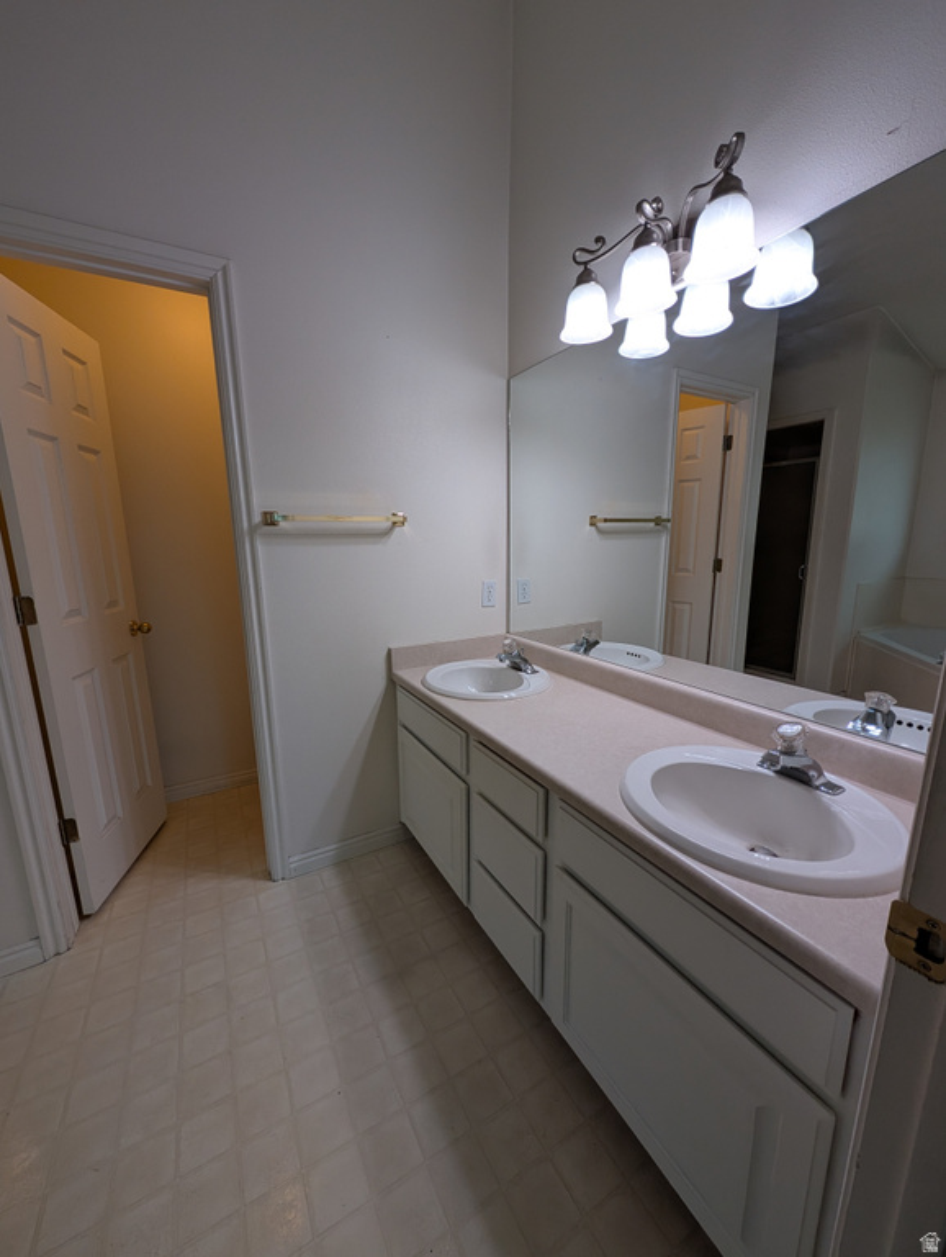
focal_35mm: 12
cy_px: 628
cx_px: 473
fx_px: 436
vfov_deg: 110.5
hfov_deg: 94.6
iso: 90
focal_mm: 2.02
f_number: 1.7
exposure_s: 1/120
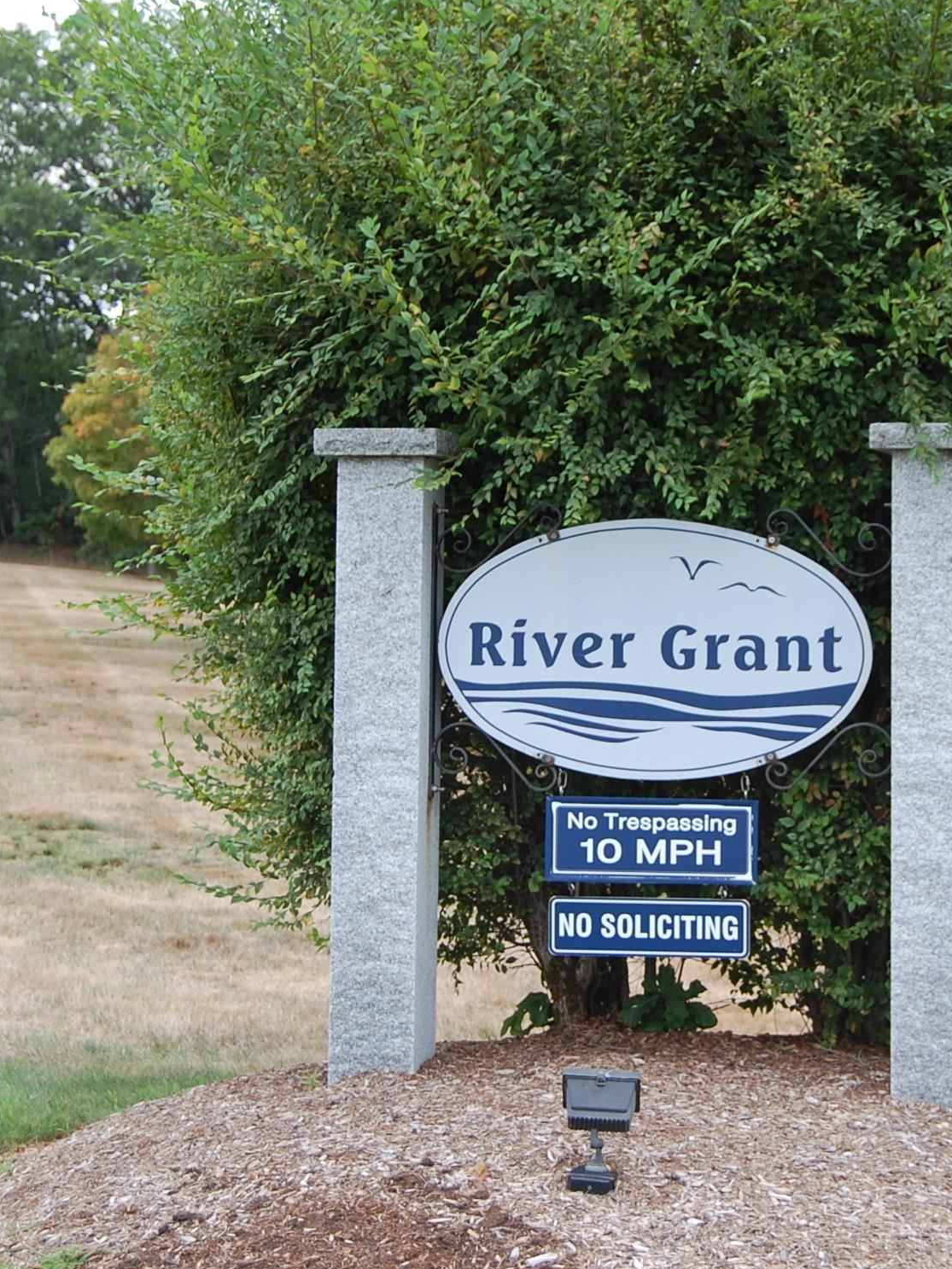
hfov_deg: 17.7
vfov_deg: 23.6
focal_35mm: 83
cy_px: 636
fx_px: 3044
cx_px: 636
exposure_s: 1/125
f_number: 5.6
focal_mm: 38
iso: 250
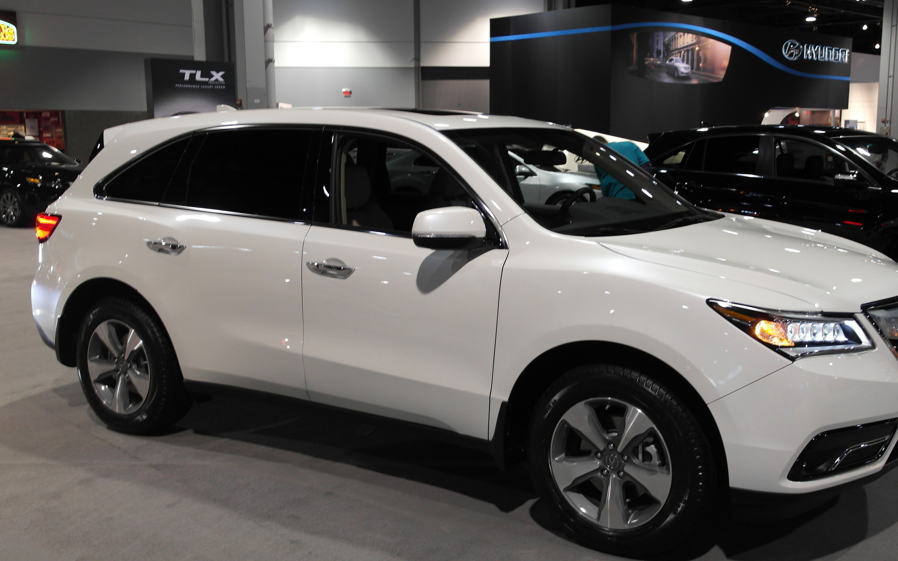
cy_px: 280
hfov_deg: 52.6
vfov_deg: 34.4
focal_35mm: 37
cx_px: 514
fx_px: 905
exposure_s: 1/30
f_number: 3.5
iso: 400
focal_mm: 20
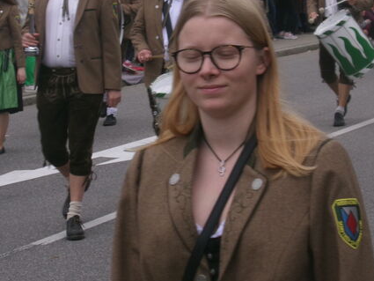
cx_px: 173
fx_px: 1599
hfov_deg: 13.3
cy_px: 79
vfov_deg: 10.0
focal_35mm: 148
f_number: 5.2
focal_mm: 17.5
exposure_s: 1/120
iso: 100
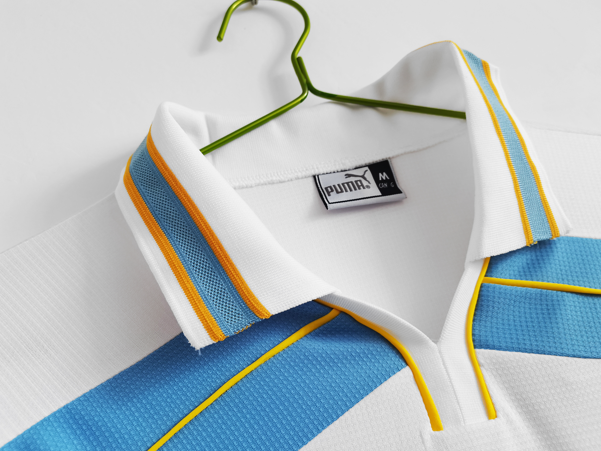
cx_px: 304
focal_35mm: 27
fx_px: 469
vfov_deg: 51.4
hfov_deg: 65.3
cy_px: 224
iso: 200
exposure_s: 1/50
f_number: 1.8
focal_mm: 5.58
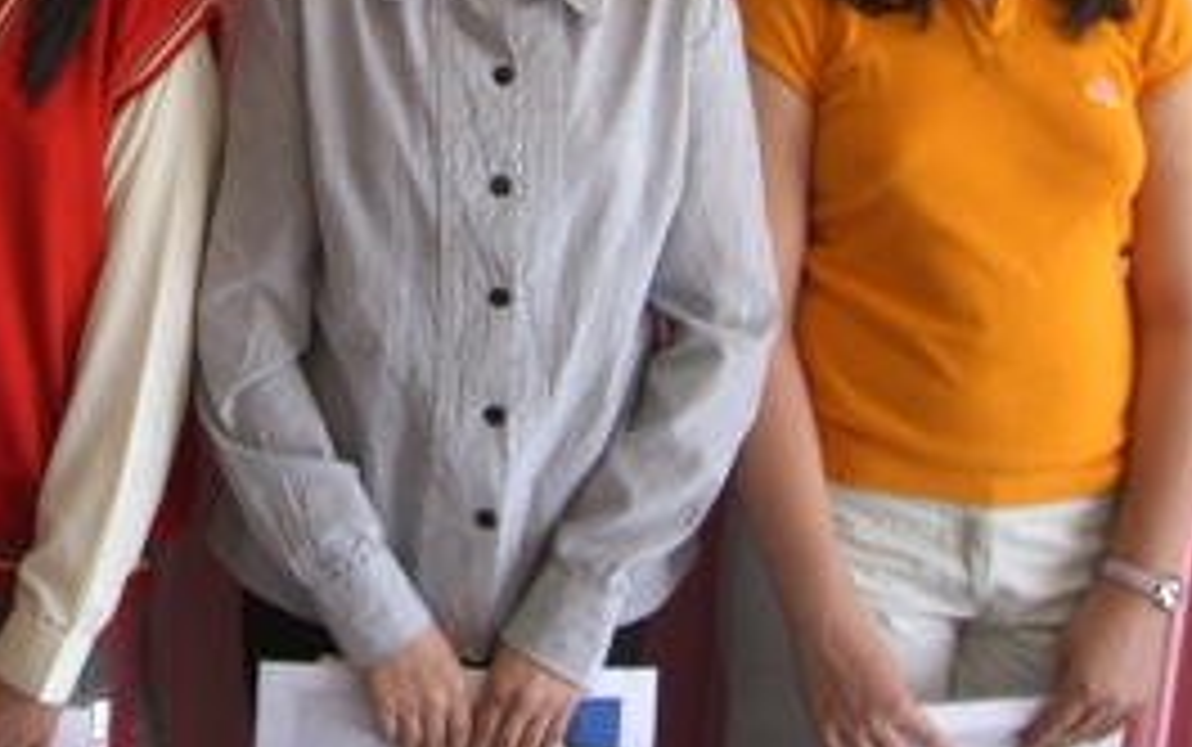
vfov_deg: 18.7
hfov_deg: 29.4
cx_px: 207
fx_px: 2210
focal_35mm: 68
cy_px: 0
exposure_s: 1/80
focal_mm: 6.2
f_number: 2.7
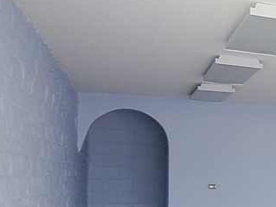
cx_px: 488
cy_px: 176
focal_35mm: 66
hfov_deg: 20.9
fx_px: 526
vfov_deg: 21.8
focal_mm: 1.8
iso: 125
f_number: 2.2
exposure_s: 1/60
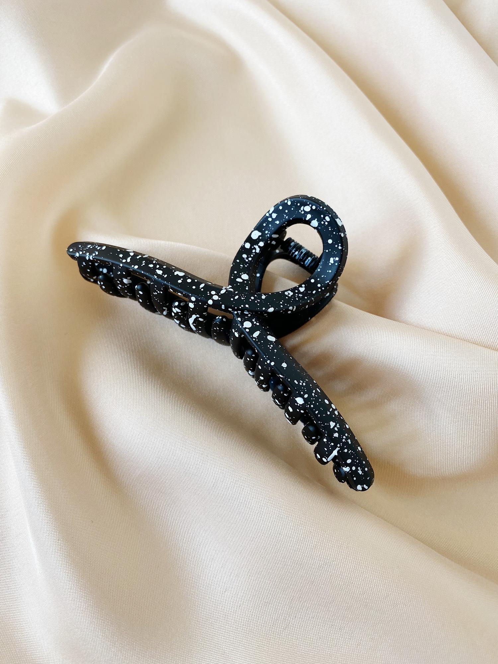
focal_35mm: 26
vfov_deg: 67.3
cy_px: 332
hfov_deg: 53.1
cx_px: 249
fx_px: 499
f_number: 1.8
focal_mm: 4.25
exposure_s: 1/121
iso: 80
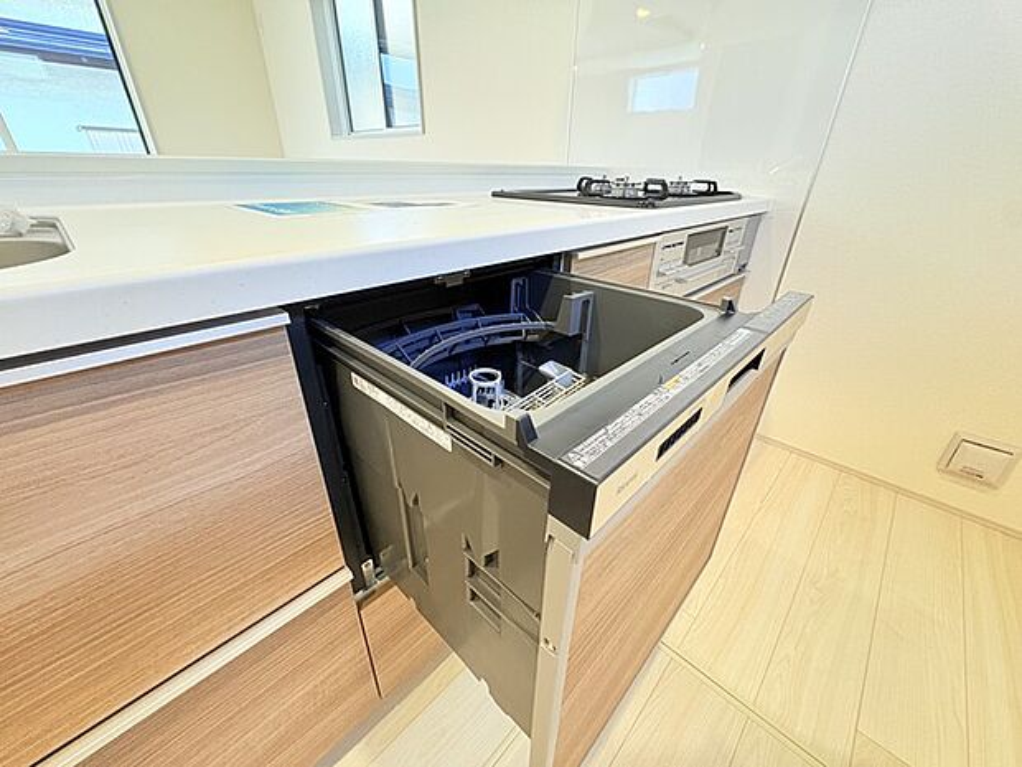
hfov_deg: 102.1
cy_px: 384
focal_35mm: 14
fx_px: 413
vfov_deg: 85.7
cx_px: 511
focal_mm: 2.22
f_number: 2.2
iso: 500
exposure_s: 1/60
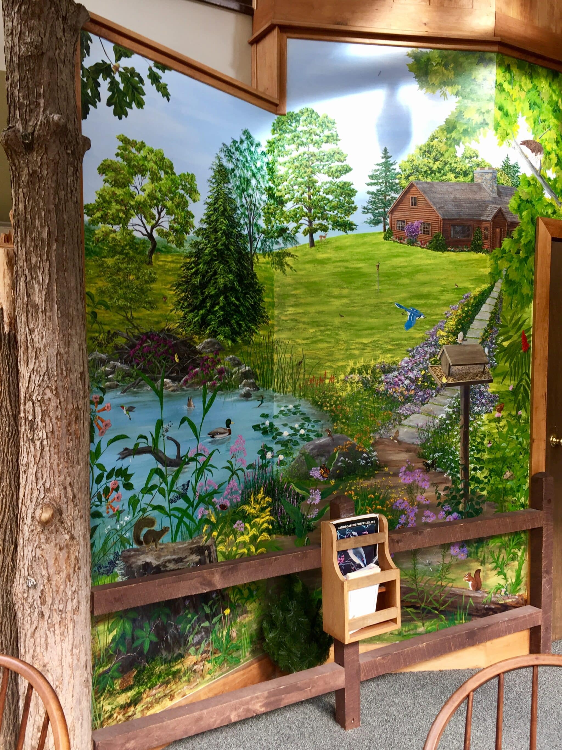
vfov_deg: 61.7
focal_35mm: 29
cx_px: 281
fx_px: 628
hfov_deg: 48.2
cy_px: 375
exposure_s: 1/60
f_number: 2.2
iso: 40
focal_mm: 4.15
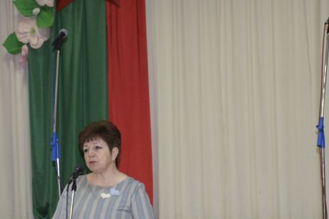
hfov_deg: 15.0
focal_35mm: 136
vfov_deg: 10.0
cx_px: 131
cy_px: 217
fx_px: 1246
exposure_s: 1/80
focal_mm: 35
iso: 800
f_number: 4.2
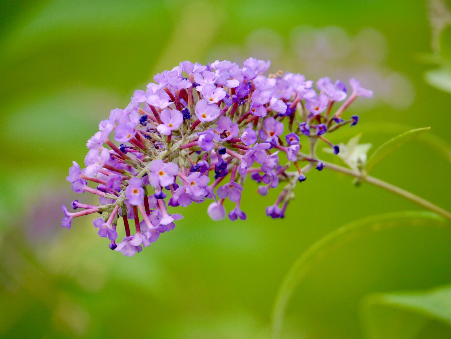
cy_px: 170
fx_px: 3727
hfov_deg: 6.9
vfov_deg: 5.2
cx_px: 226
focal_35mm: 286
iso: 250
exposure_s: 1/320
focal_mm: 143
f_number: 5.6
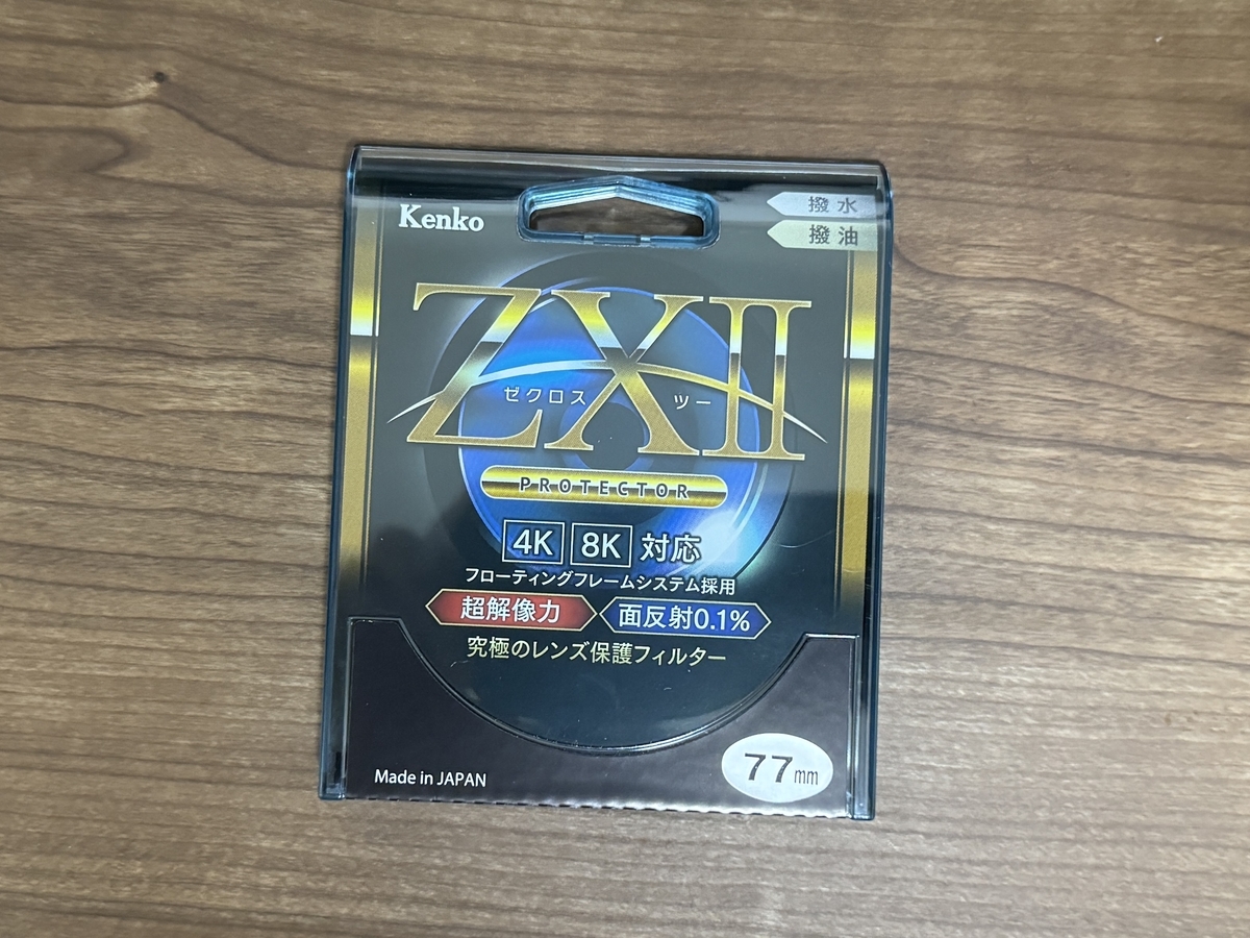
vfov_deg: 56.8
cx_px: 625
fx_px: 867
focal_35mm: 24
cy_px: 469
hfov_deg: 71.6
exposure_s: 1/43
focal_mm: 6.76
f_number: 1.78
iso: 800
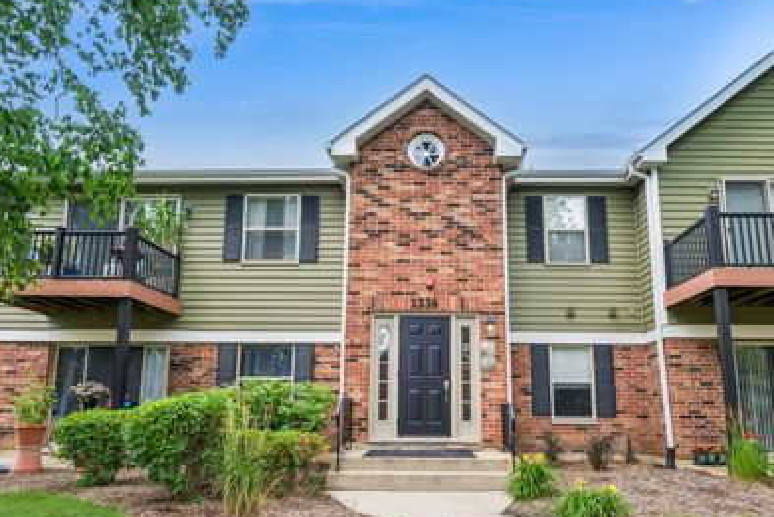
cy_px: 304
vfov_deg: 54.8
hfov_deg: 76.0
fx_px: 495
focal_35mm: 23
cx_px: 414
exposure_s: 1/80
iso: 250
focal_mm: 12
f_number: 8
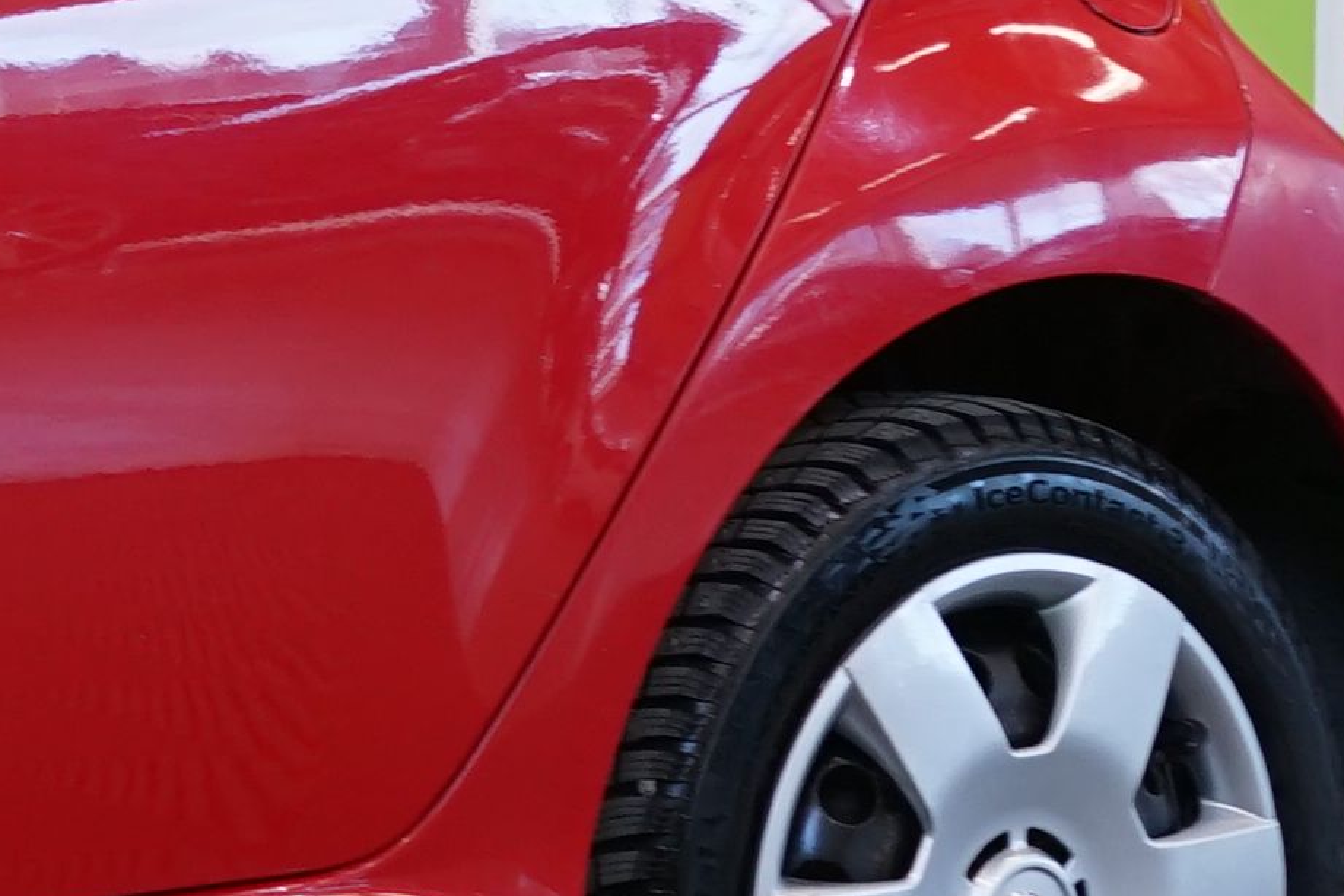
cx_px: -1996
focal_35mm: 241
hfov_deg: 7.9
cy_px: 137
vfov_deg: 5.7
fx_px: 8997
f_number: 5.6
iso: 500
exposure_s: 1/40
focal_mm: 37
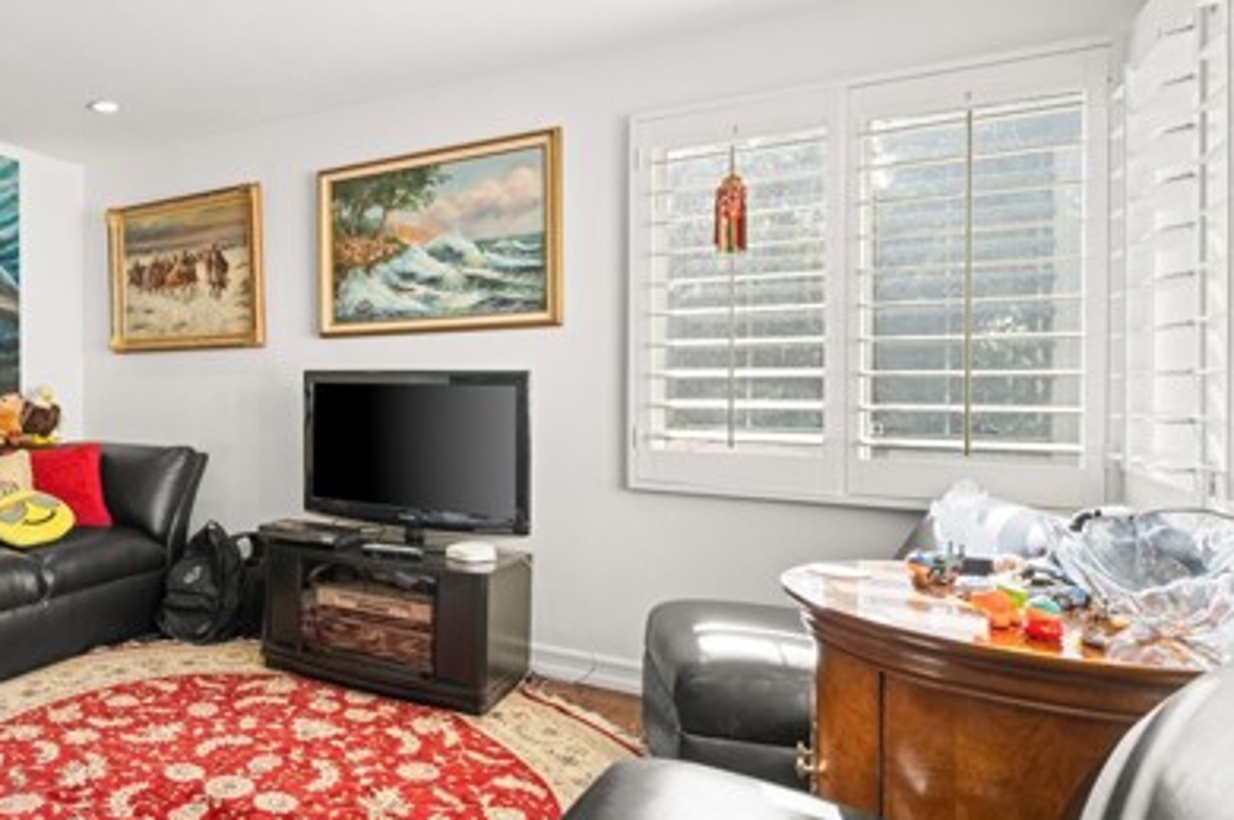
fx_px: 787
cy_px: 383
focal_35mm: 23
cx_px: 285
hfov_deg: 70.2
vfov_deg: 54.9
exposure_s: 1/8
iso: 400
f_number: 7.1
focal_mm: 14
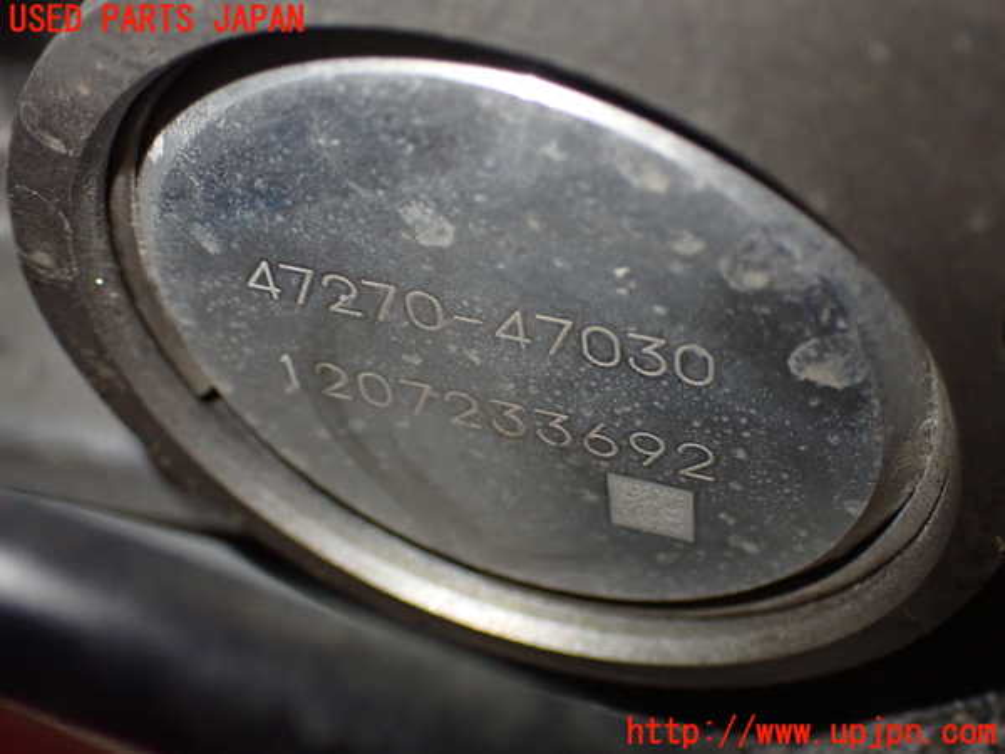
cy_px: 377
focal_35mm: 50
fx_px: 1452
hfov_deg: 38.2
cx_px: 502
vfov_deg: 29.1
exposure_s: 1/200
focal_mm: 9.01
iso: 800
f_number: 3.2
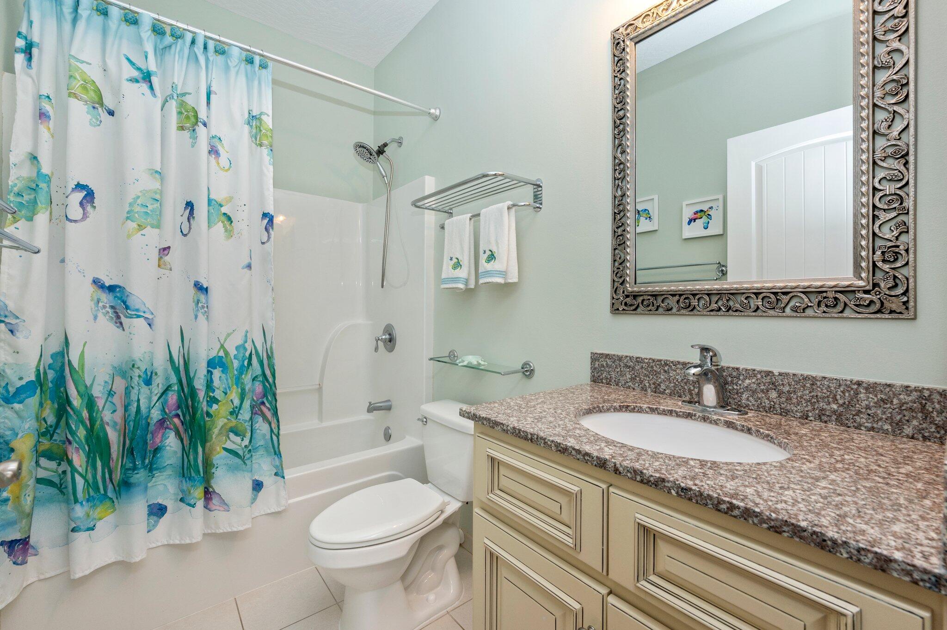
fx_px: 381
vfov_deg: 79.1
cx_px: 474
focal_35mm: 14
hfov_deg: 102.3
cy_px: 315
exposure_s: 1/60
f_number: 9
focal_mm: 14.5
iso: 640
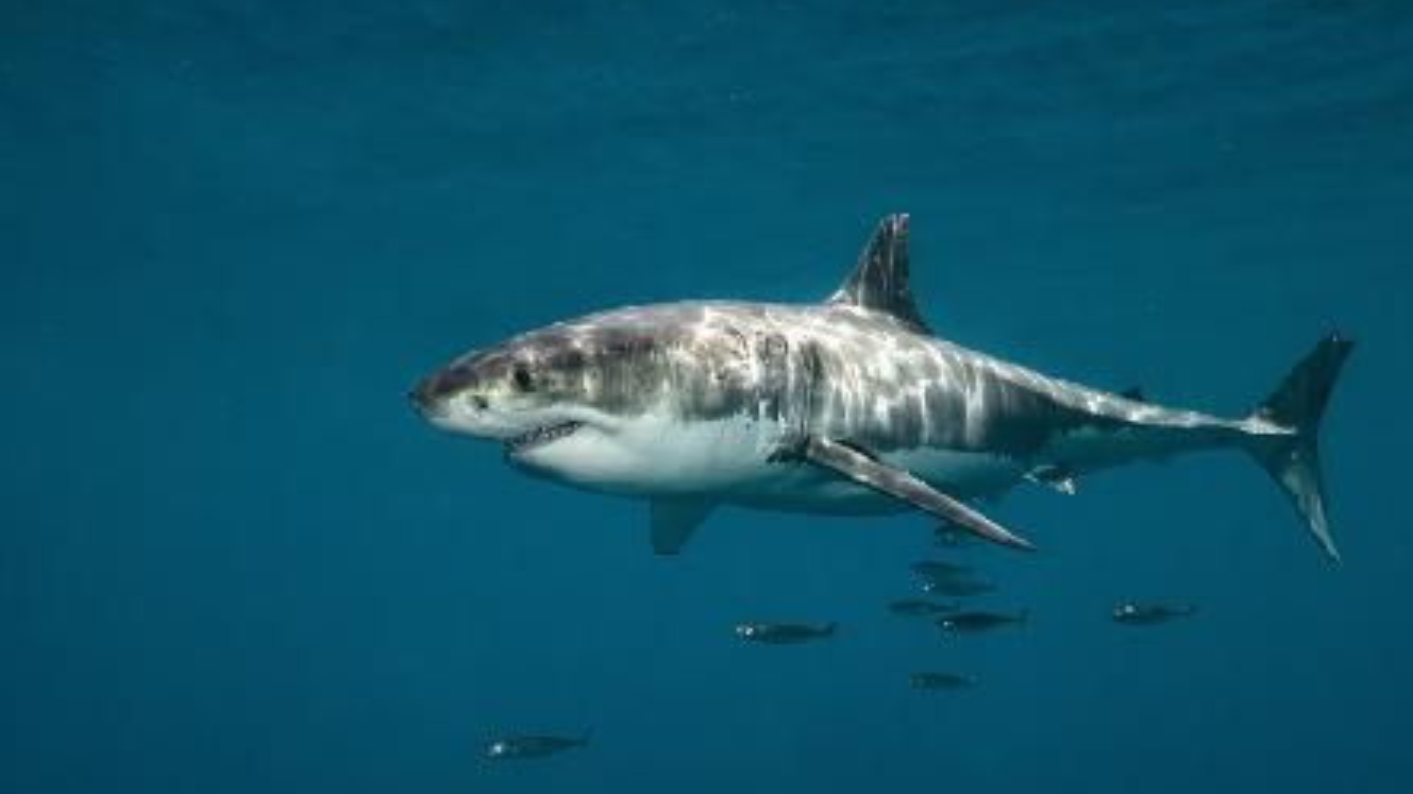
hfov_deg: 62.6
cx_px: 708
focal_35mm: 31
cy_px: 421
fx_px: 1161
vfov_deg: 37.7
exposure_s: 1/250
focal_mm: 14
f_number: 13
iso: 400
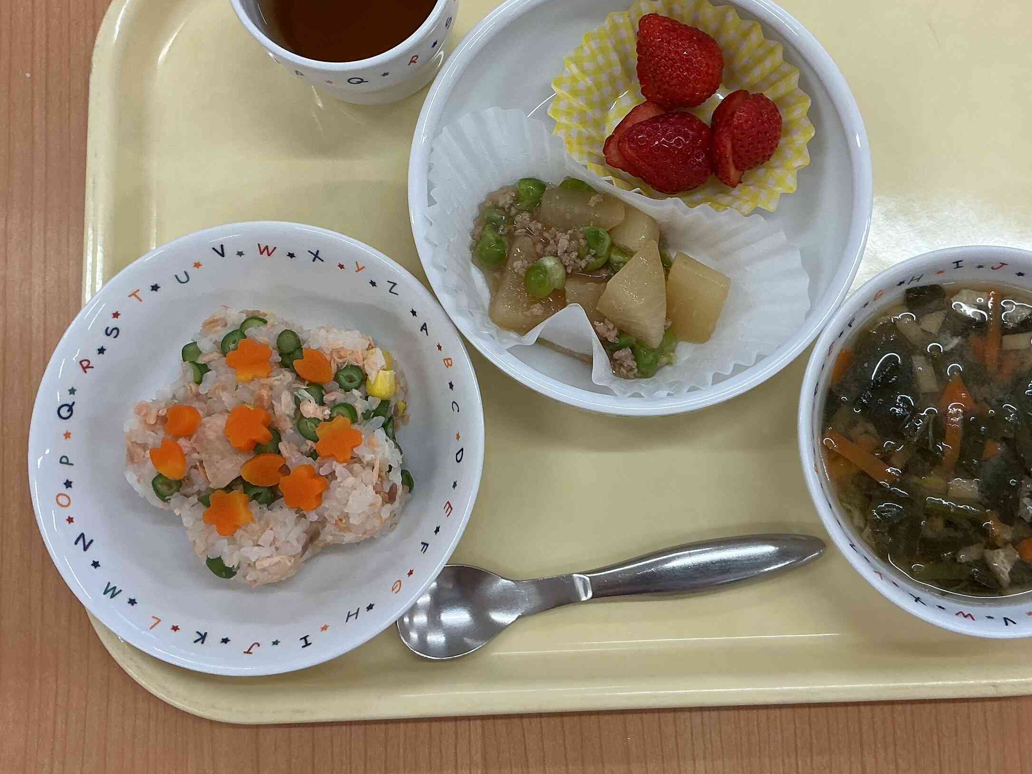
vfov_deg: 35.8
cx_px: 614
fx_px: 1192
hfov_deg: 46.6
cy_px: 309
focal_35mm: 40
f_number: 1.8
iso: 40
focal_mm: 3
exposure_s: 1/120
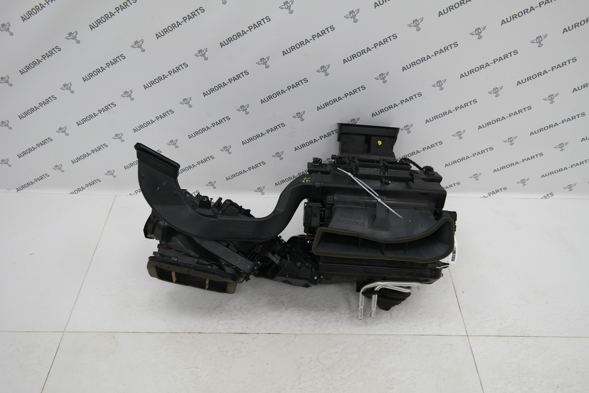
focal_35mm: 27
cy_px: 196
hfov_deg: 67.4
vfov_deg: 47.9
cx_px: 294
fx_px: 442
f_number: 3.5
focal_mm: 18
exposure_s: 1/80
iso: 200
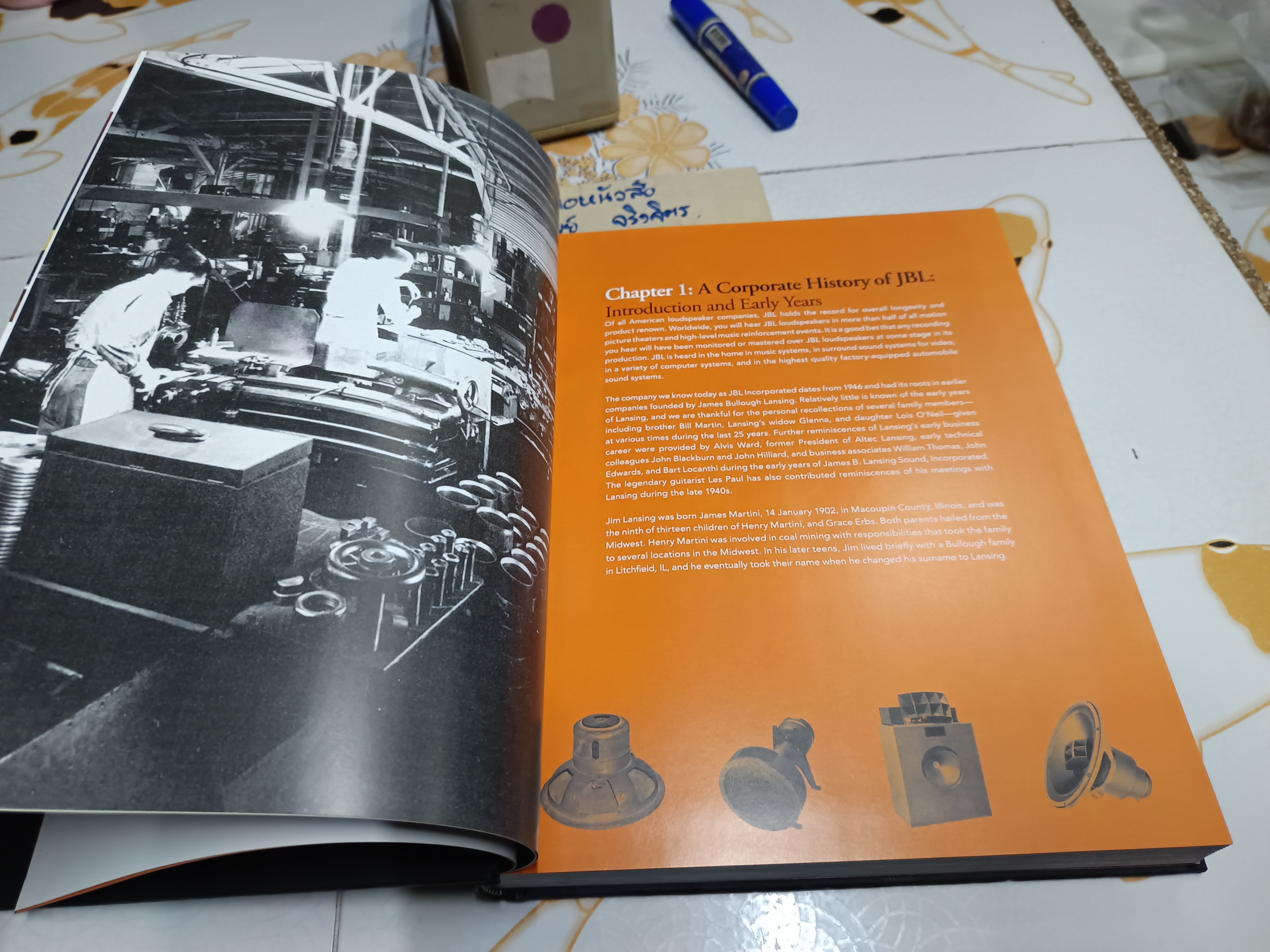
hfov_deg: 71.6
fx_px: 881
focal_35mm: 24
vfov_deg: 56.8
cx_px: 635
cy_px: 476
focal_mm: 5.31
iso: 1126
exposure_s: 1/33.3
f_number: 1.7
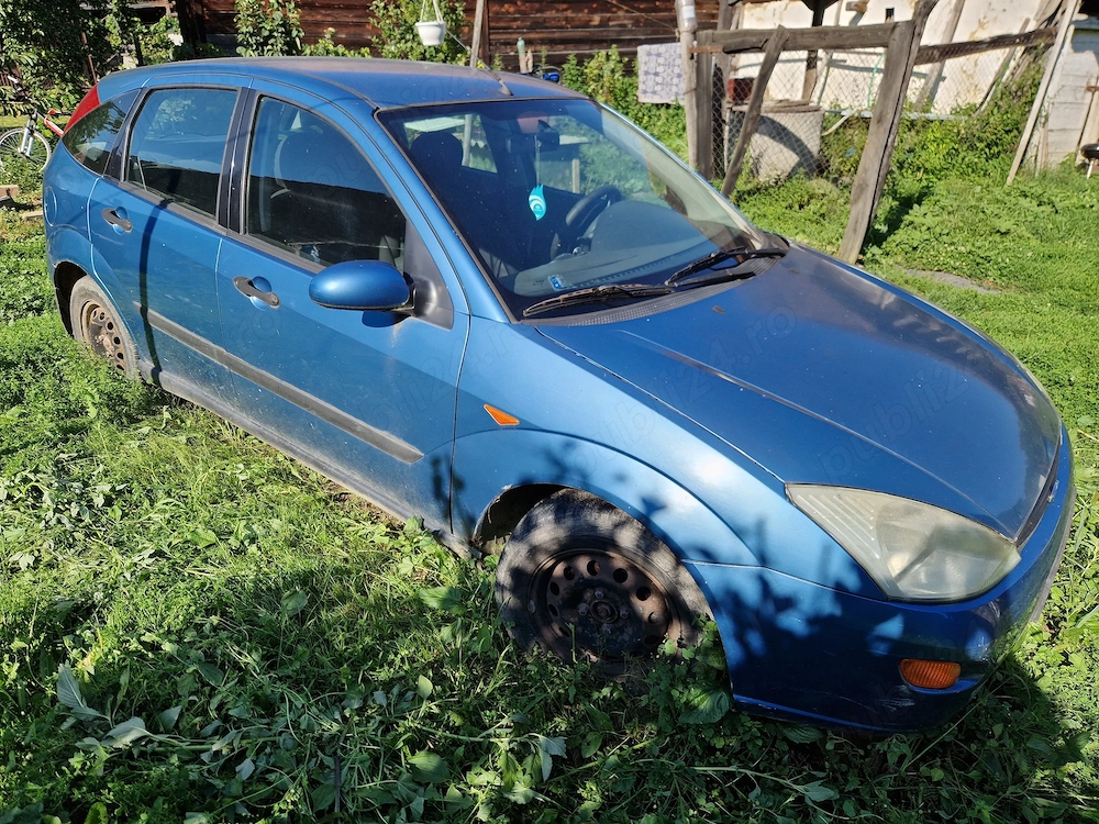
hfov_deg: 73.9
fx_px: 730
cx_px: 550
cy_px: 412
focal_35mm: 23
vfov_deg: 58.9
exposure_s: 1/1248
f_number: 1.8
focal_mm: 5.4
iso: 50
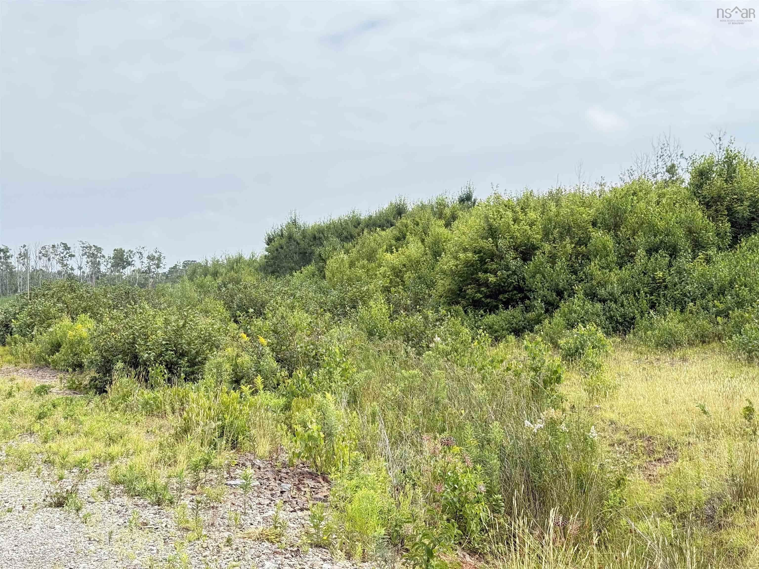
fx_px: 1052
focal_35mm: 48
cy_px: 284
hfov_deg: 39.7
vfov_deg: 30.3
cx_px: 380
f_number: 1.78
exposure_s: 1/1642
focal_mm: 6.76
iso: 80
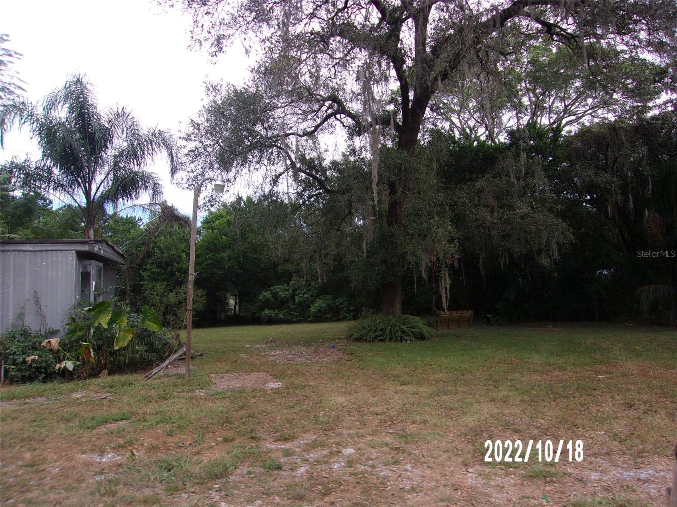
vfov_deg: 51.4
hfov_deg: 65.3
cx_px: 338
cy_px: 254
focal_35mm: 27
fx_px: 528
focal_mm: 4.9
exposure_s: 1/280
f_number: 3
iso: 80
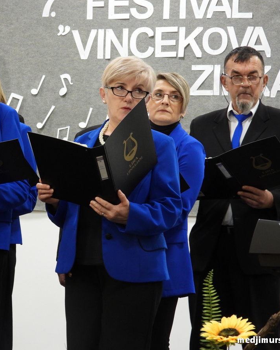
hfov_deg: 9.4
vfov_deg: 11.8
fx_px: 1699
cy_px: 176
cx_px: 69
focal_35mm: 164
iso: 400
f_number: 4
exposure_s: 1/20
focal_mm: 22.5
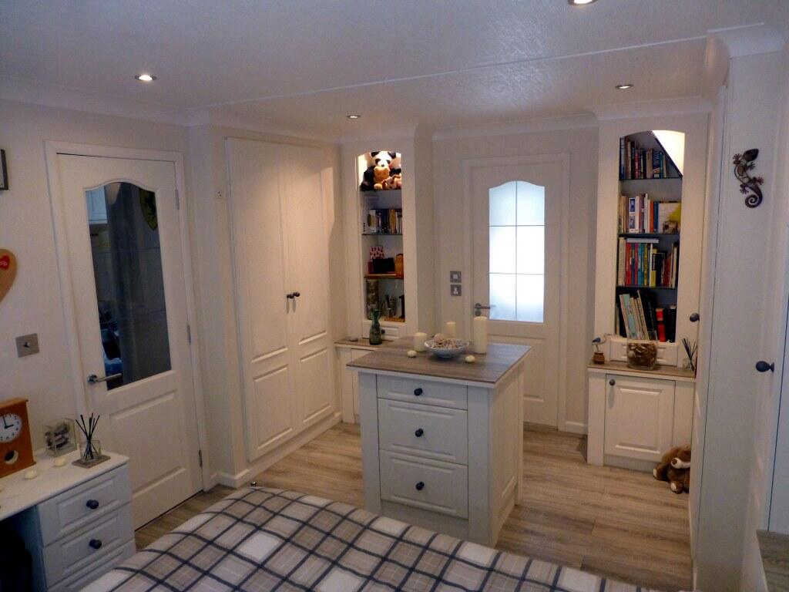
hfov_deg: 71.6
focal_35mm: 24
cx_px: 394
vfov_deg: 56.8
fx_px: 547
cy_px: 296
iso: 400
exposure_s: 1/50
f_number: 3.3
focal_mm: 4.3
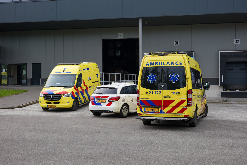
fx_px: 309
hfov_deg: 43.6
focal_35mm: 45
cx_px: 124
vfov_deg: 29.9
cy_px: 82
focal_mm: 45
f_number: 6.3
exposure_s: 1/250
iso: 125
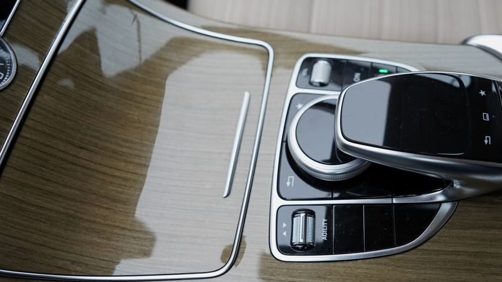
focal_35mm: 32
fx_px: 426
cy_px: 159
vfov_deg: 36.6
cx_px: 304
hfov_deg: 60.4
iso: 250
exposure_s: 1/60
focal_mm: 24
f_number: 4
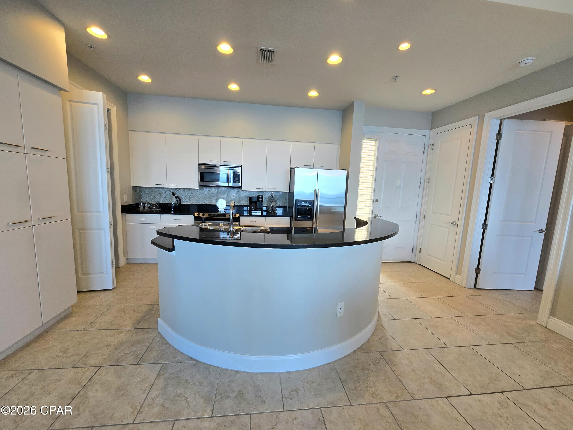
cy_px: 215
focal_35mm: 13
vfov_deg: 89.9
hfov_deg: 106.2
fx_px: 215
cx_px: 286
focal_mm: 1.7
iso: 64
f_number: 2.2
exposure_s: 1/60.2
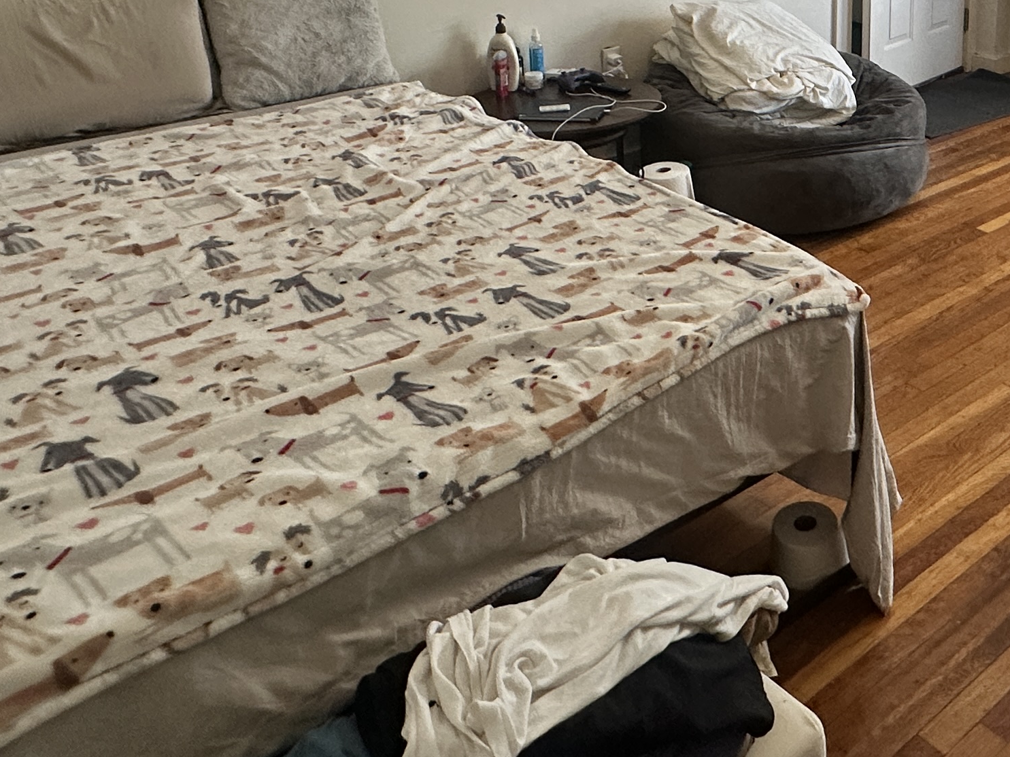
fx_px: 1109
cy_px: 48
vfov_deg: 35.1
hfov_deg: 44.5
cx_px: 911
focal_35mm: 38
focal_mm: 2.22
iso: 200
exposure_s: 1/120
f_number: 2.2
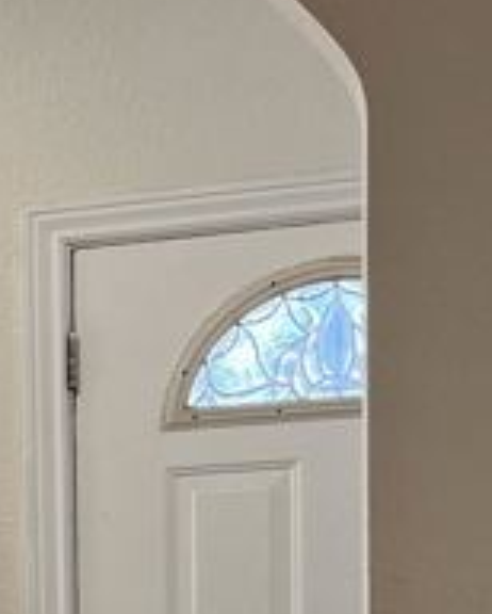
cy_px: 819
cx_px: -984
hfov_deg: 9.2
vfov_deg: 13.7
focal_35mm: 135
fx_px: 2453
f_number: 1.6
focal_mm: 5.1
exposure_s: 1/120
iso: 80
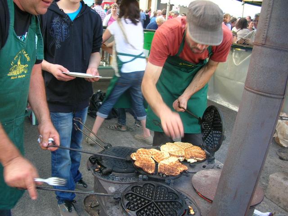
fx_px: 291
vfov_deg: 40.7
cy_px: 108
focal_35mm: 35
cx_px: 144
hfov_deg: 52.6
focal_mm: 5.8
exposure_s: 1/44.1
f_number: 2.8
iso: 50
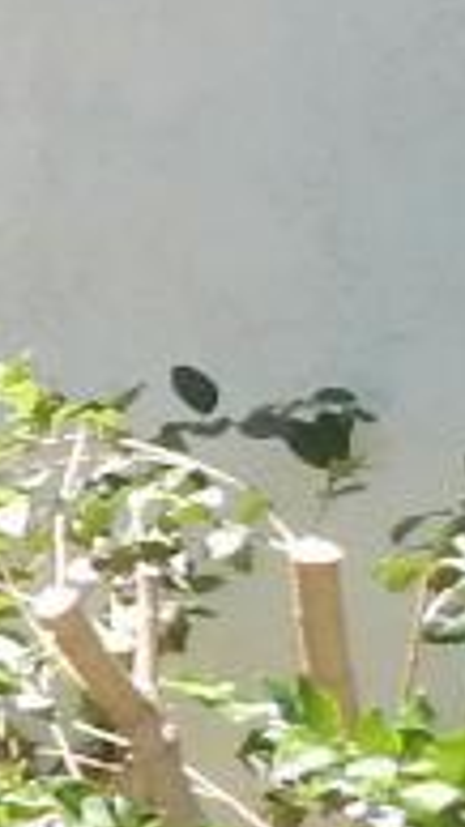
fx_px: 4059
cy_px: 262
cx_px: -2538
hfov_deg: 4.5
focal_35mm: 185
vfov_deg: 11.6
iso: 125
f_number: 3
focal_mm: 4
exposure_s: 1/320
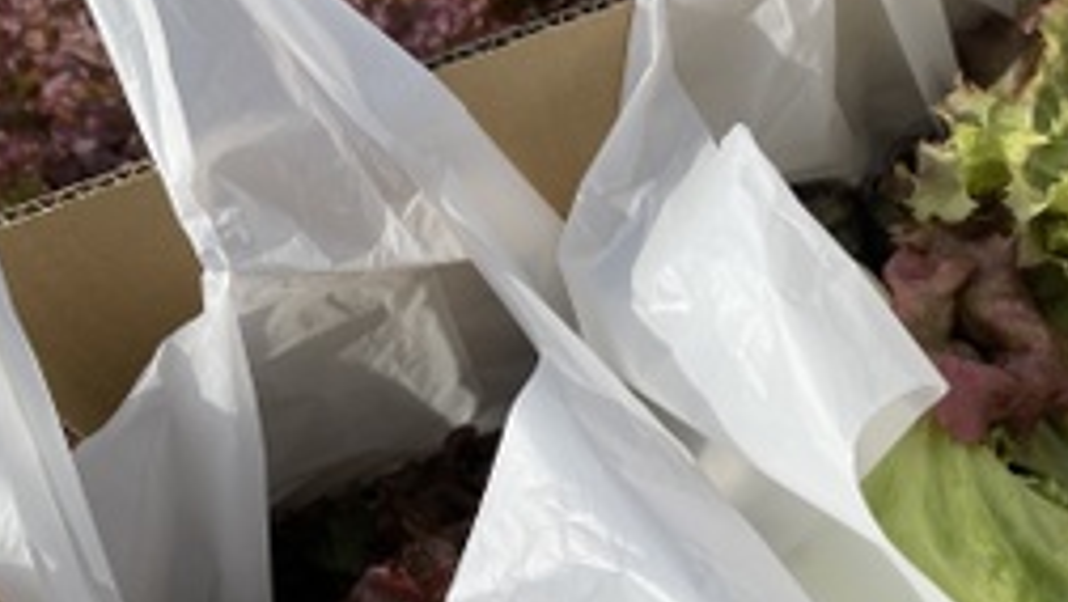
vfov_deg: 22.3
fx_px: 1530
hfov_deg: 38.0
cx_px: 733
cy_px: 288
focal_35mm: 54
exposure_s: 1/3205
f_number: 1.6
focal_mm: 4.2
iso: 32
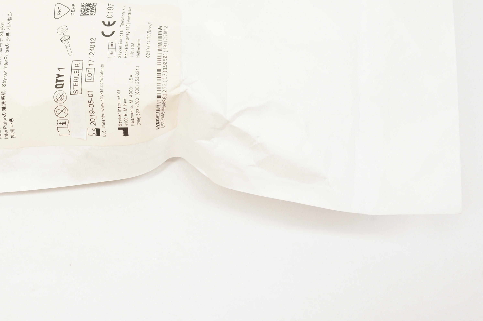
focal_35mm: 64
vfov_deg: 21.0
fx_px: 858
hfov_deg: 30.6
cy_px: 78
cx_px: 87
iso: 400
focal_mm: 26
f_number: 5.6
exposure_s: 1/60
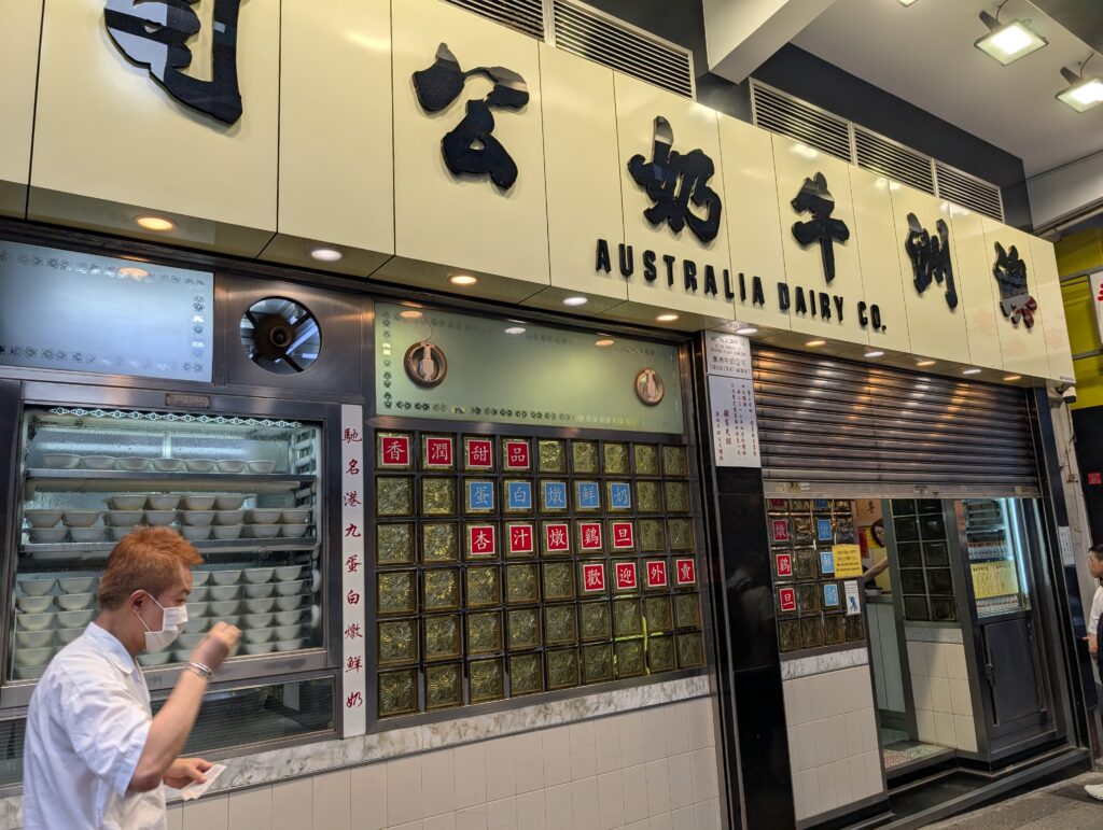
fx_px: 766
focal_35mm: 24
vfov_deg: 56.9
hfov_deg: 71.5
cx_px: 552
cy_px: 415
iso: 19
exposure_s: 1/802
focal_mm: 6.9
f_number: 1.68
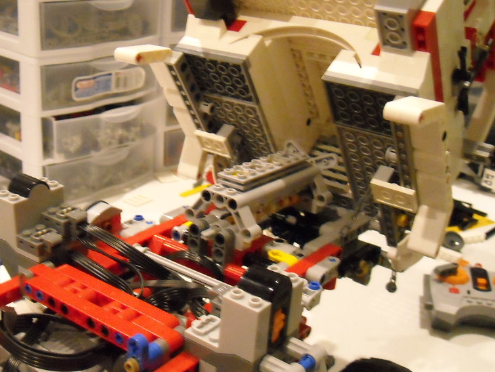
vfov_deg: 29.6
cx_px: 184
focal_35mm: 49
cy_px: 232
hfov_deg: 38.6
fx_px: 701
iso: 800
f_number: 2.8
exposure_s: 1/15
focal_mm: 5.7
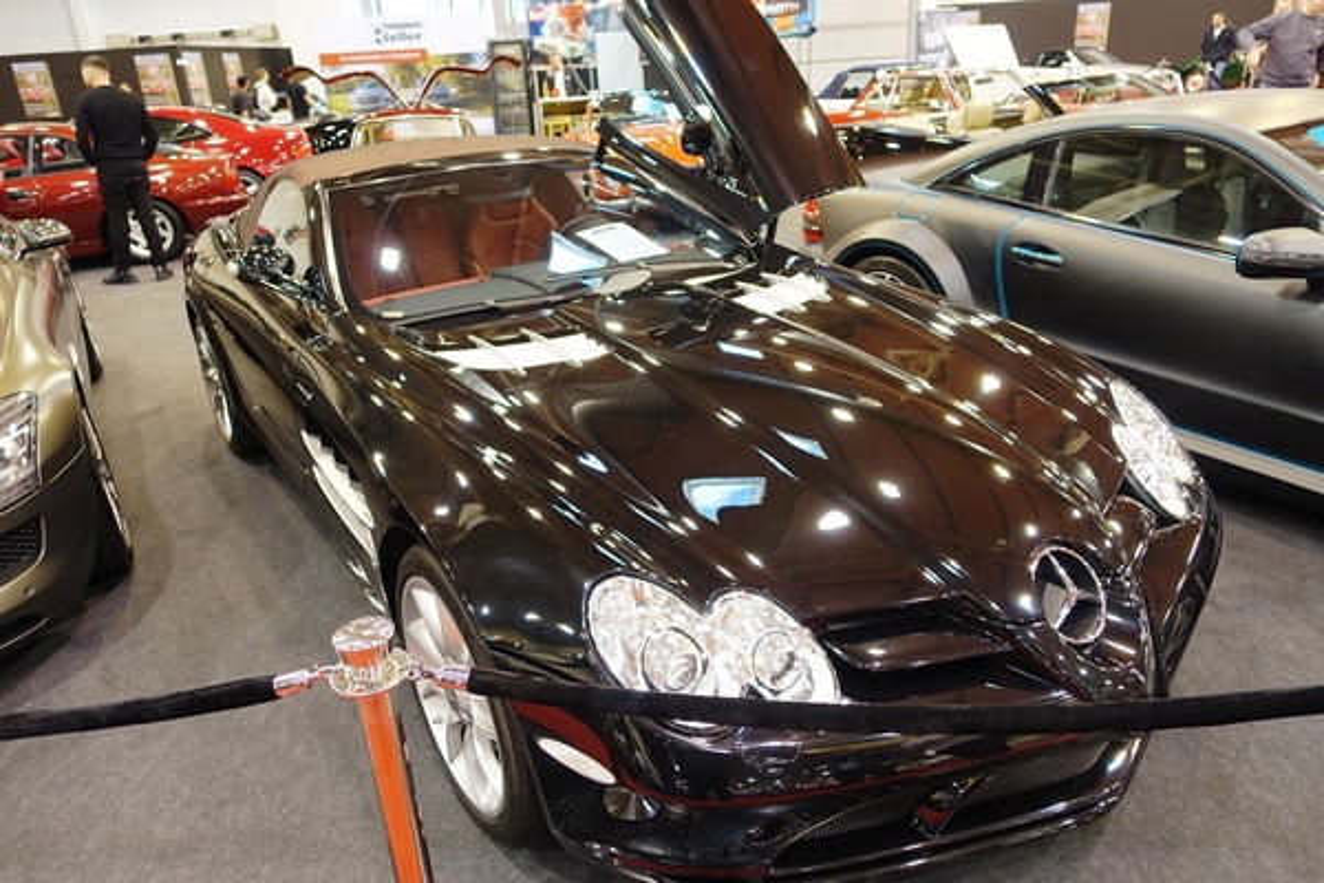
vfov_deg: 53.1
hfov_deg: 73.7
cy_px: 442
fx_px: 883
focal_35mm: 24
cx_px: 662
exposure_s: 1/30
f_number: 1.8
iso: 125
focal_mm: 8.8
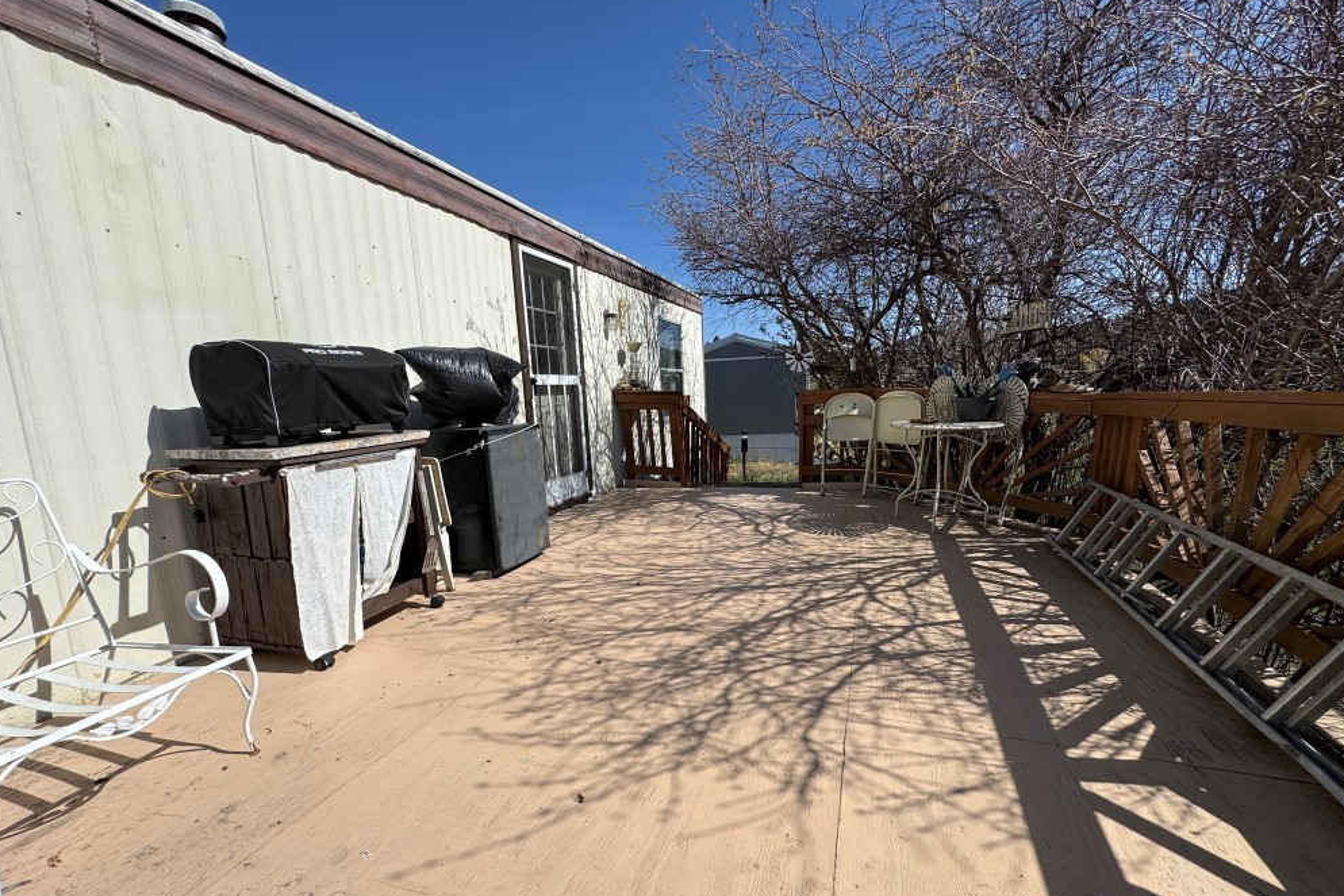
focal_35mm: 15
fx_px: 560
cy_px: 481
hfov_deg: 100.4
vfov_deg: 77.2
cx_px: 683
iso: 50
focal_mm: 2.22
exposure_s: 1/2494
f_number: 2.2
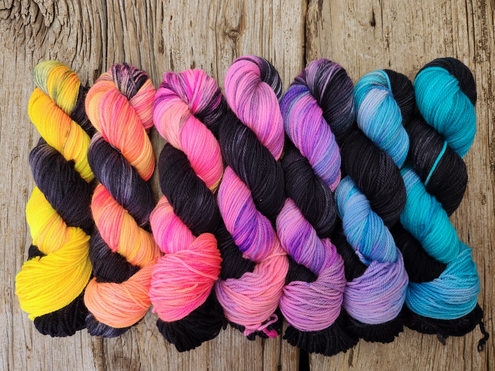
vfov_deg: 56.8
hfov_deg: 71.6
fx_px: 343
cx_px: 242
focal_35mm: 24
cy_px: 185
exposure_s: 1/120
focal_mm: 5.4
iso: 125
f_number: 1.8
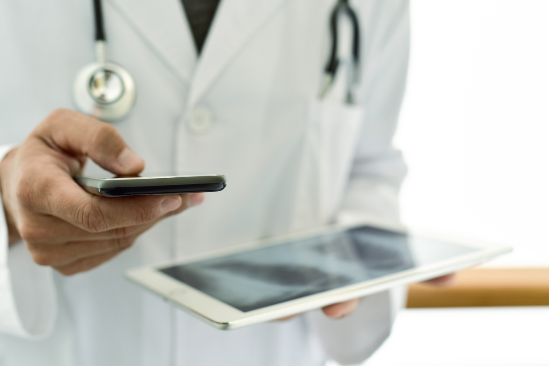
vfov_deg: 27.0
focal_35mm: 50
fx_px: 762
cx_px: 274
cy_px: 183
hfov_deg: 39.6
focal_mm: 50
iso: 320
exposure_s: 1/60
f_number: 3.5
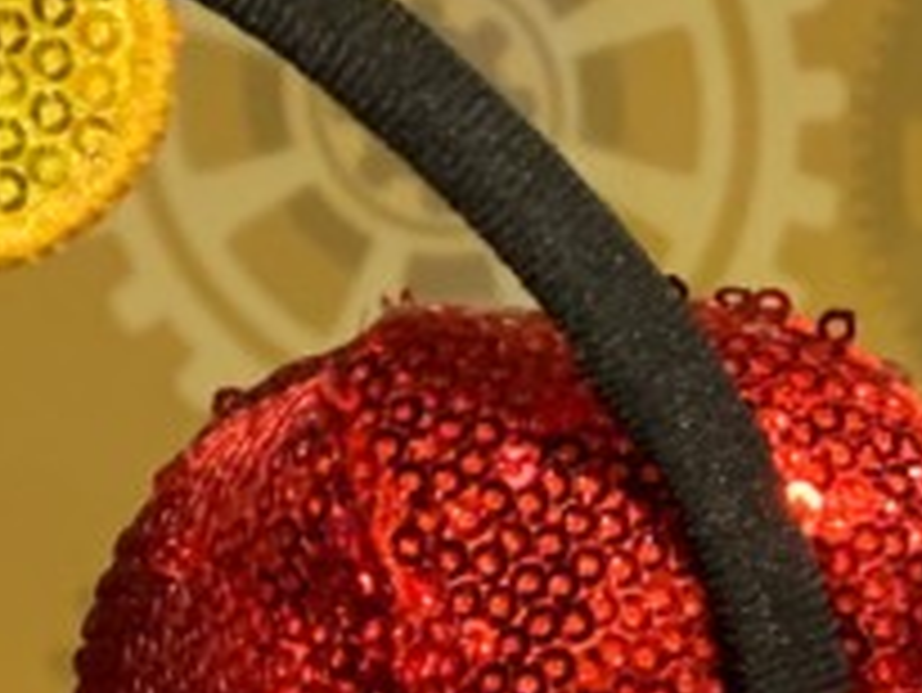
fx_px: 4051
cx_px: 850
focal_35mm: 152
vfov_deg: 9.4
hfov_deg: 12.9
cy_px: 1148
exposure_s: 1/40
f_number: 1.8
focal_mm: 4.25
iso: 250
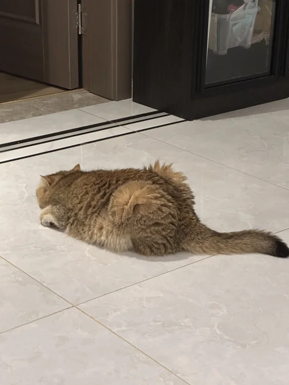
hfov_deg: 19.1
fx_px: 857
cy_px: 192
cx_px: 144
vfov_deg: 25.3
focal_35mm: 77
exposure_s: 1/57
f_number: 2.8
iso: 800
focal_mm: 9
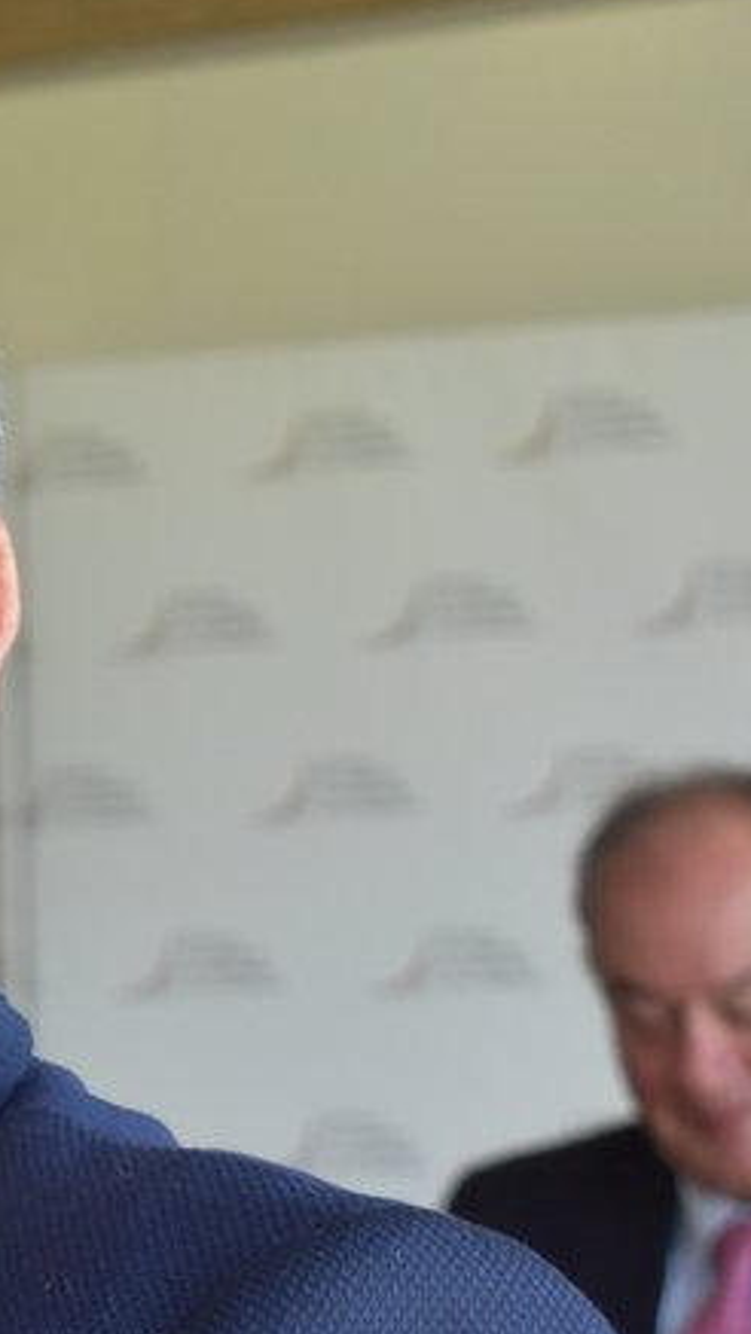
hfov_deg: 7.0
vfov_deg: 13.1
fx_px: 5803
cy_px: 907
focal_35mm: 164
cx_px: -1007
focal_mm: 38
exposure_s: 1/160
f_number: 6.3
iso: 800
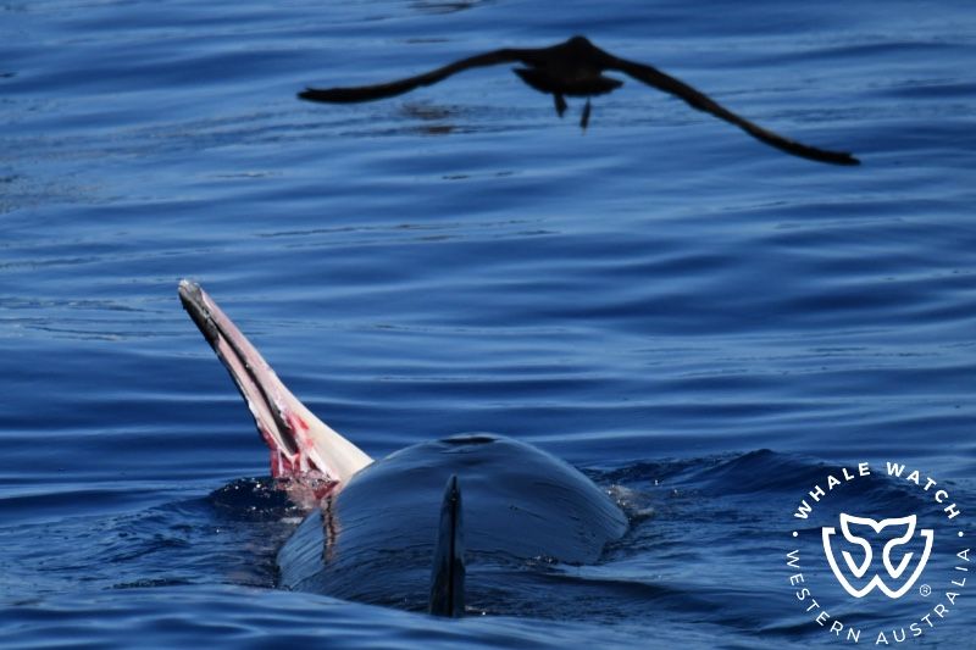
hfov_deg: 3.4
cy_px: 325
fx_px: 16262
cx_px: 488
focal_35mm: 600
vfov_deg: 2.3
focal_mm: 600
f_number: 6.3
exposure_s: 1/8000
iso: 800
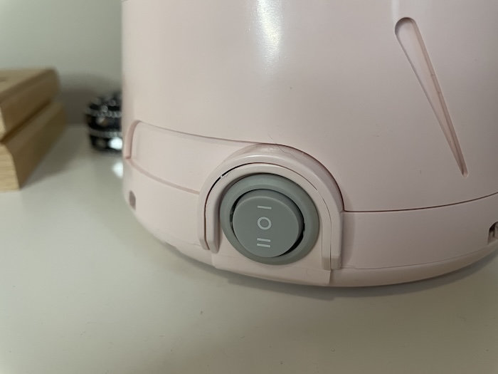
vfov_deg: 53.1
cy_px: 187
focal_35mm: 26
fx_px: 374
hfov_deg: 67.3
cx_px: 249
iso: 320
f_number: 1.6
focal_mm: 4.2
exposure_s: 1/60
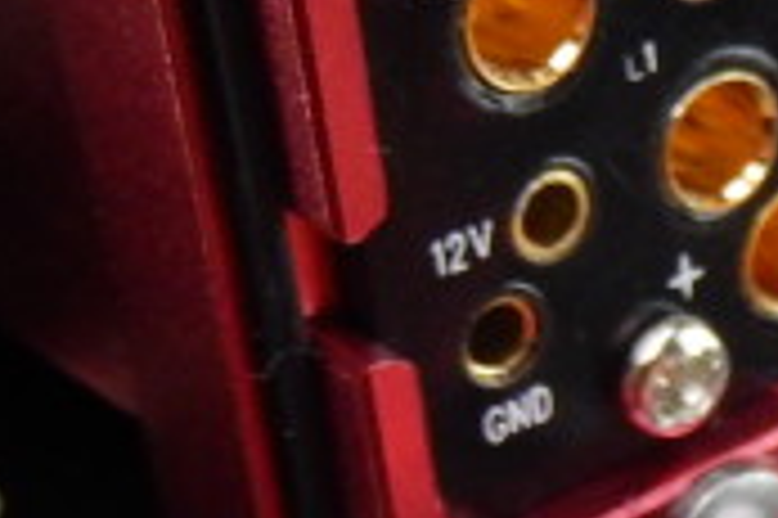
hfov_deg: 12.4
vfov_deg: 8.8
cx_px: 1340
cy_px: 554
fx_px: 3325
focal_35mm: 154
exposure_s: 1/200
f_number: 3.4
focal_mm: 4.5
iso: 400
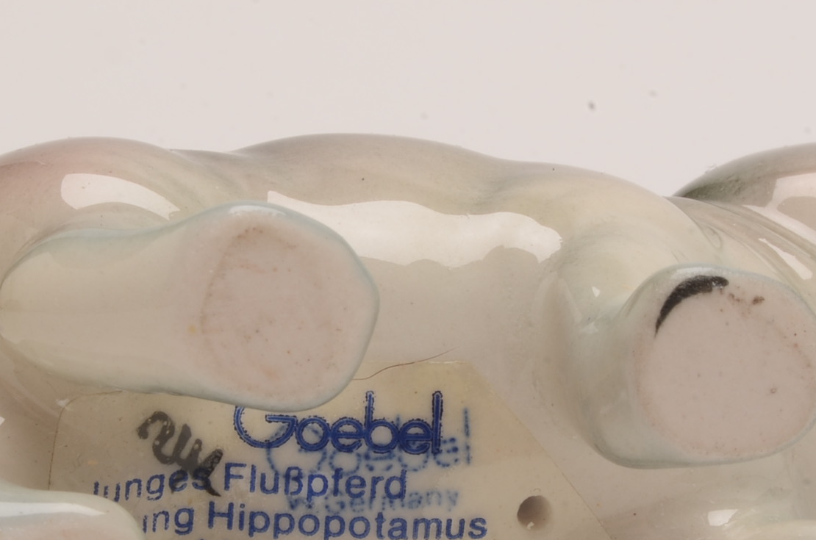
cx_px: 429
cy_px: 293
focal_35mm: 183
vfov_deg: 7.5
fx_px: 4142
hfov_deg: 11.3
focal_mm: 55
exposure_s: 1/160
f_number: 29
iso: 100
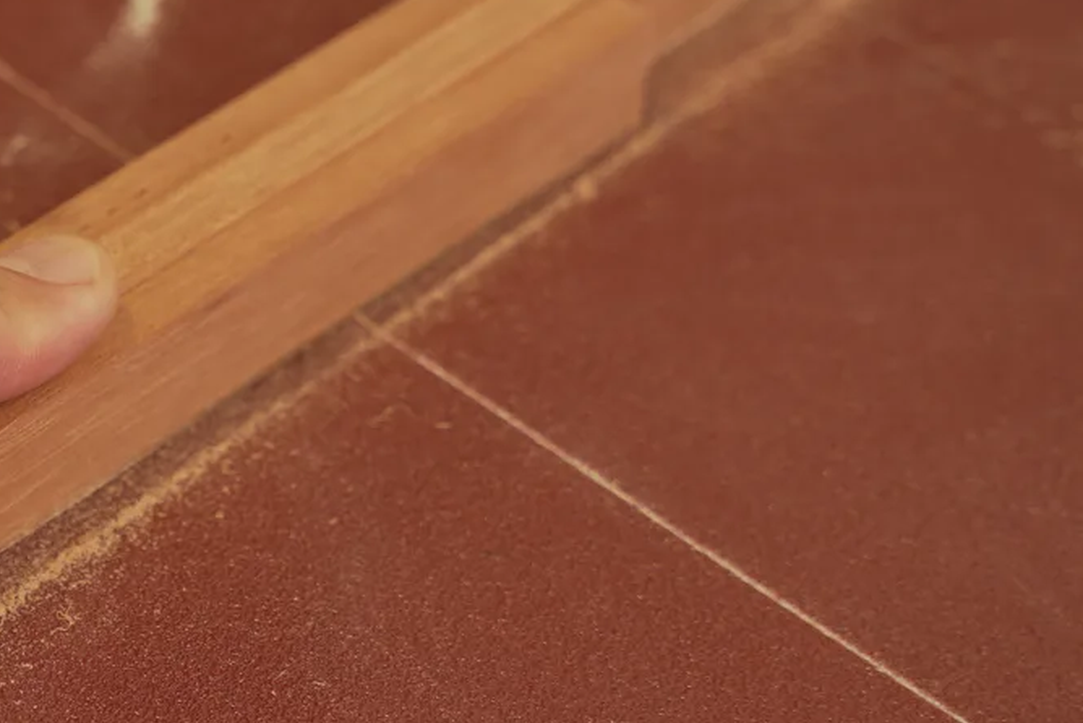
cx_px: -387
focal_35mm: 158
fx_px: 4764
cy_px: 522
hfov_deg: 12.5
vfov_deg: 8.7
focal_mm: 55.1
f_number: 4
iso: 160
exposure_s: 1/80
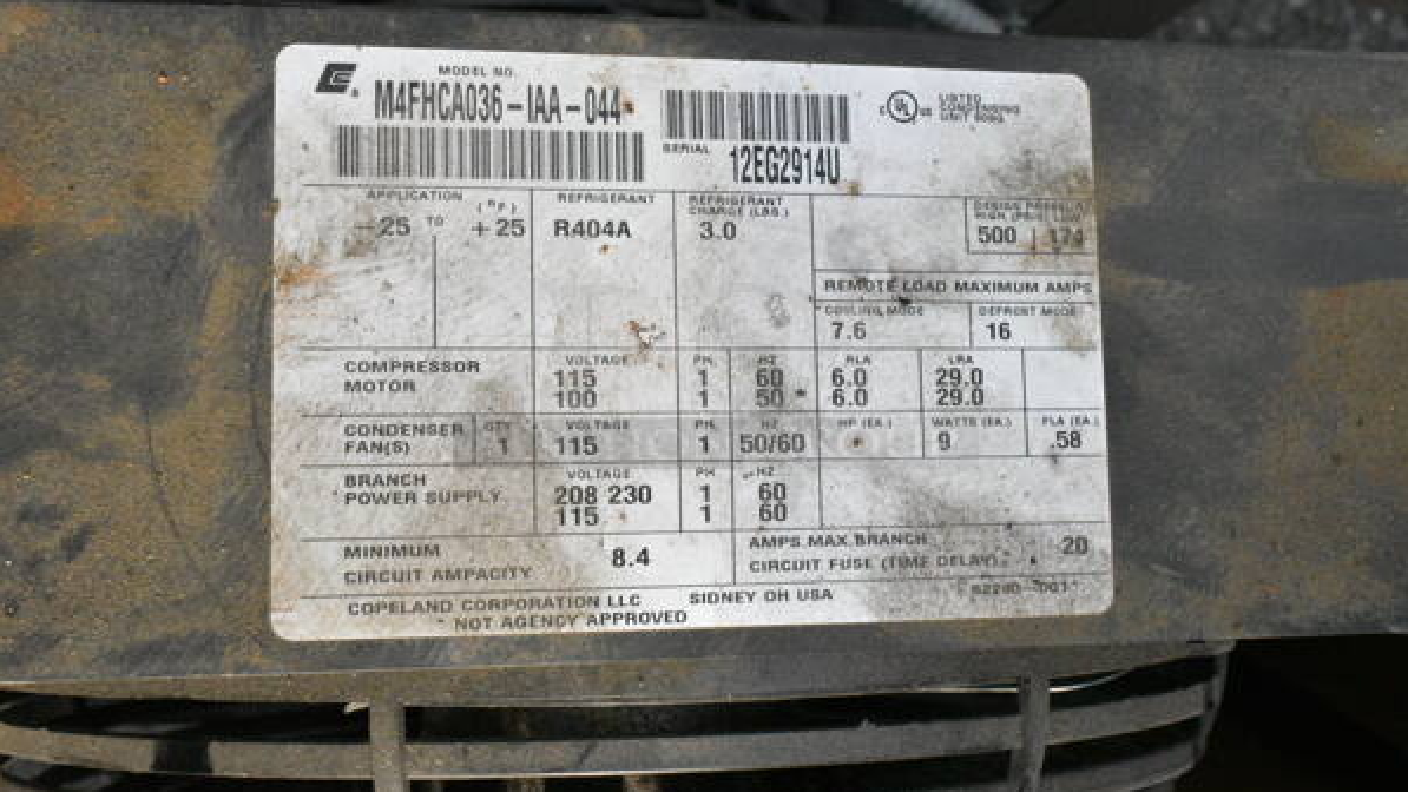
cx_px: 717
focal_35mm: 45
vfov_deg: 26.5
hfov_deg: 45.5
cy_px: 344
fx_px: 1680
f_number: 16
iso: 6400
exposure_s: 1/1000
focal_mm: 28
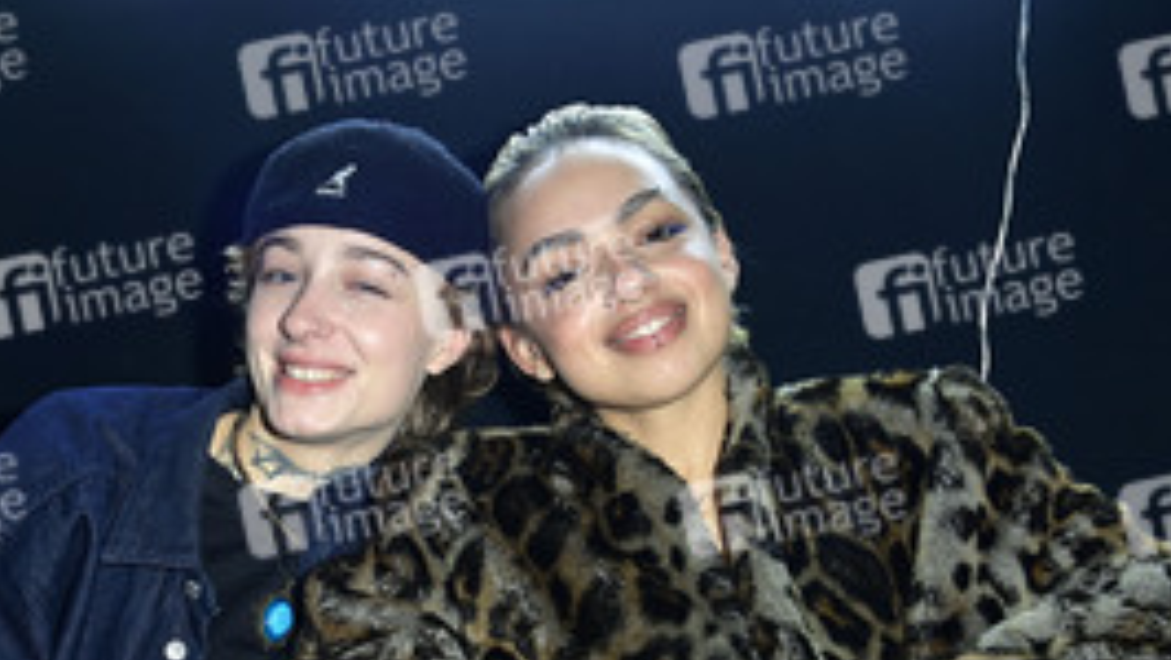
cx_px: 412
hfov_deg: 37.5
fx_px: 1709
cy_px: 616
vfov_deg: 21.3
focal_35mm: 55
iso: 800
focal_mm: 31
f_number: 5.6
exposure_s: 1/50
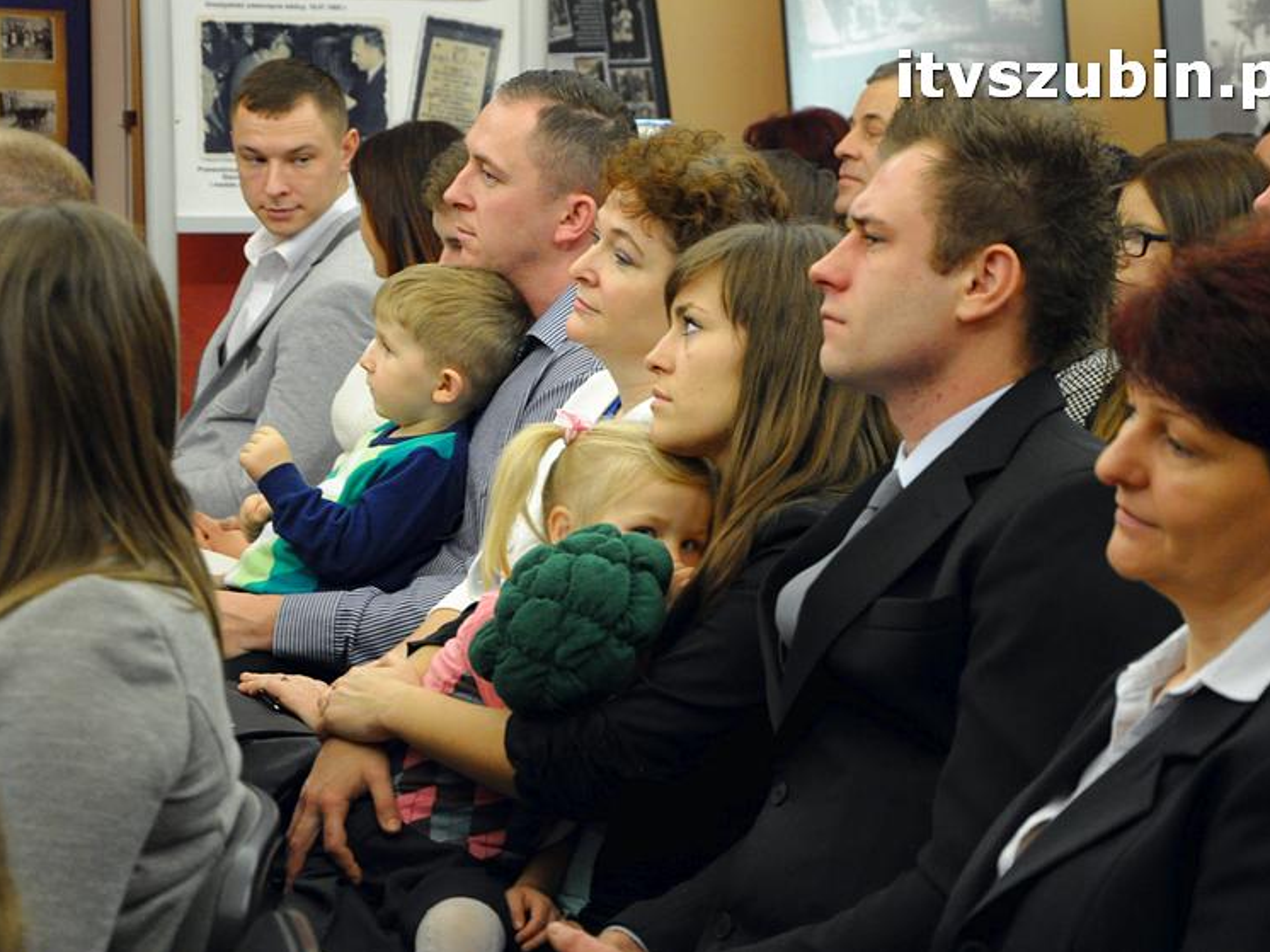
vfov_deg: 12.9
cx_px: 637
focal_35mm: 115
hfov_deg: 17.1
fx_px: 4218
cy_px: 476
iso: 2500
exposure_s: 1/80
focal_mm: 70
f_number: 5.6
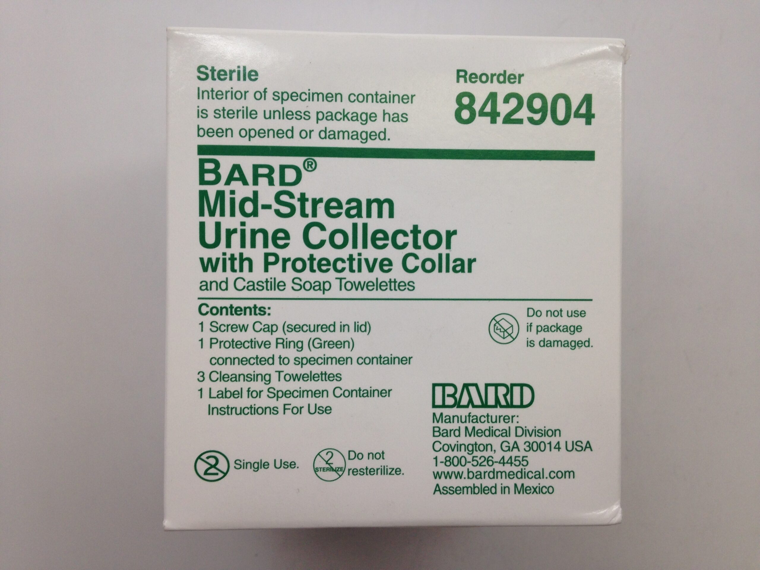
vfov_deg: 42.9
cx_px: 380
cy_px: 285
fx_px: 725
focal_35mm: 33
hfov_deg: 55.4
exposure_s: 1/60
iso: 50
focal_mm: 4.12
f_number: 2.4
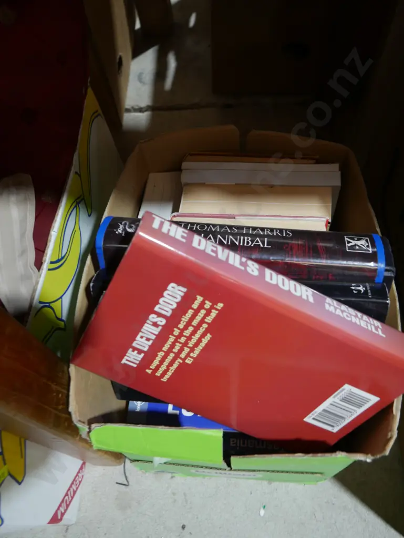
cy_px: 269
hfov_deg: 44.2
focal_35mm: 32
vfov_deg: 56.8
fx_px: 498
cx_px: 202
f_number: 3.6
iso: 400
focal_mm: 16
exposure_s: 1/60
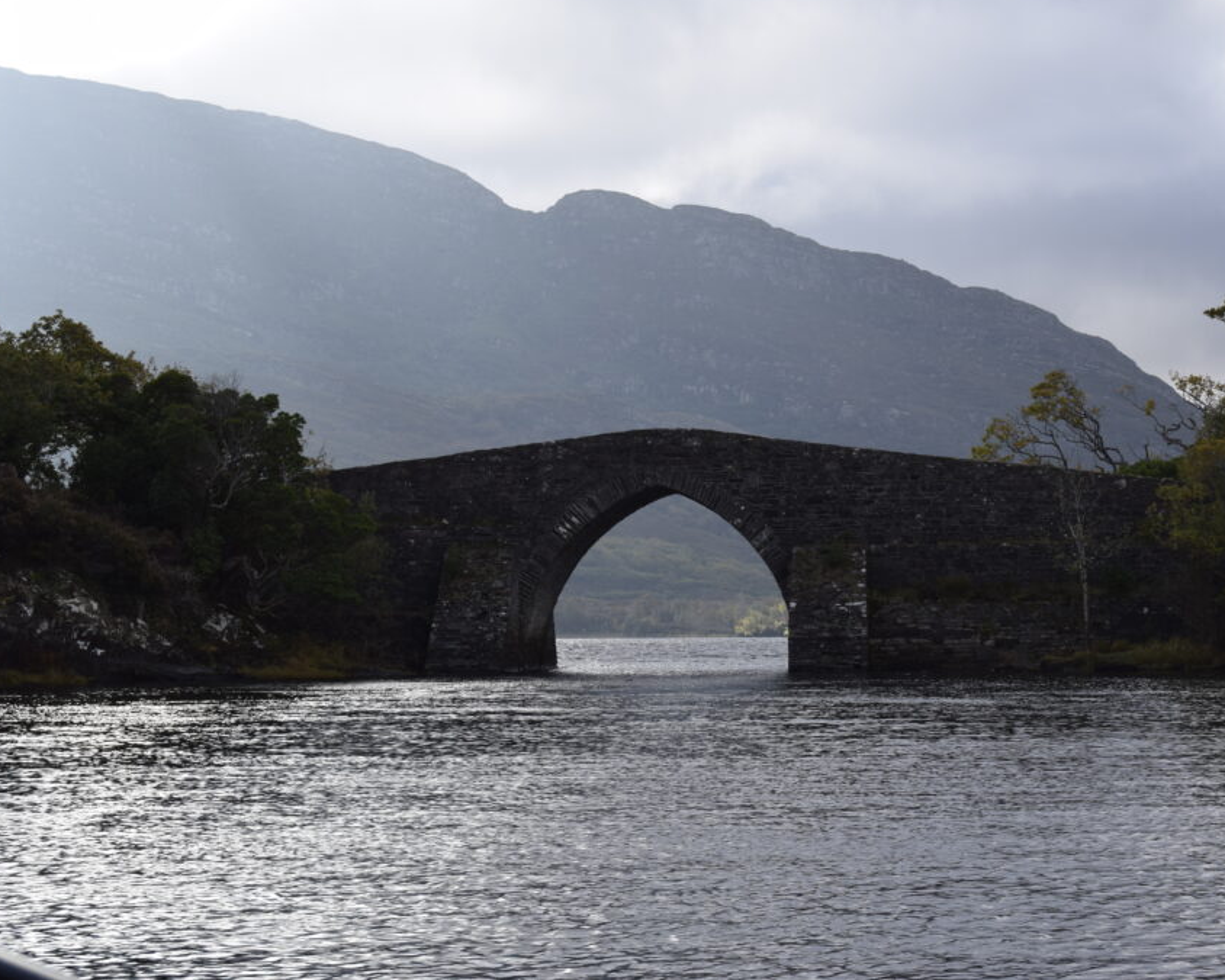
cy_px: 486
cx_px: 681
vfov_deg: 18.7
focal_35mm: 82
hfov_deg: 23.3
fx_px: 2973
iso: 200
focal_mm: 48
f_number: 9
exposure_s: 1/320
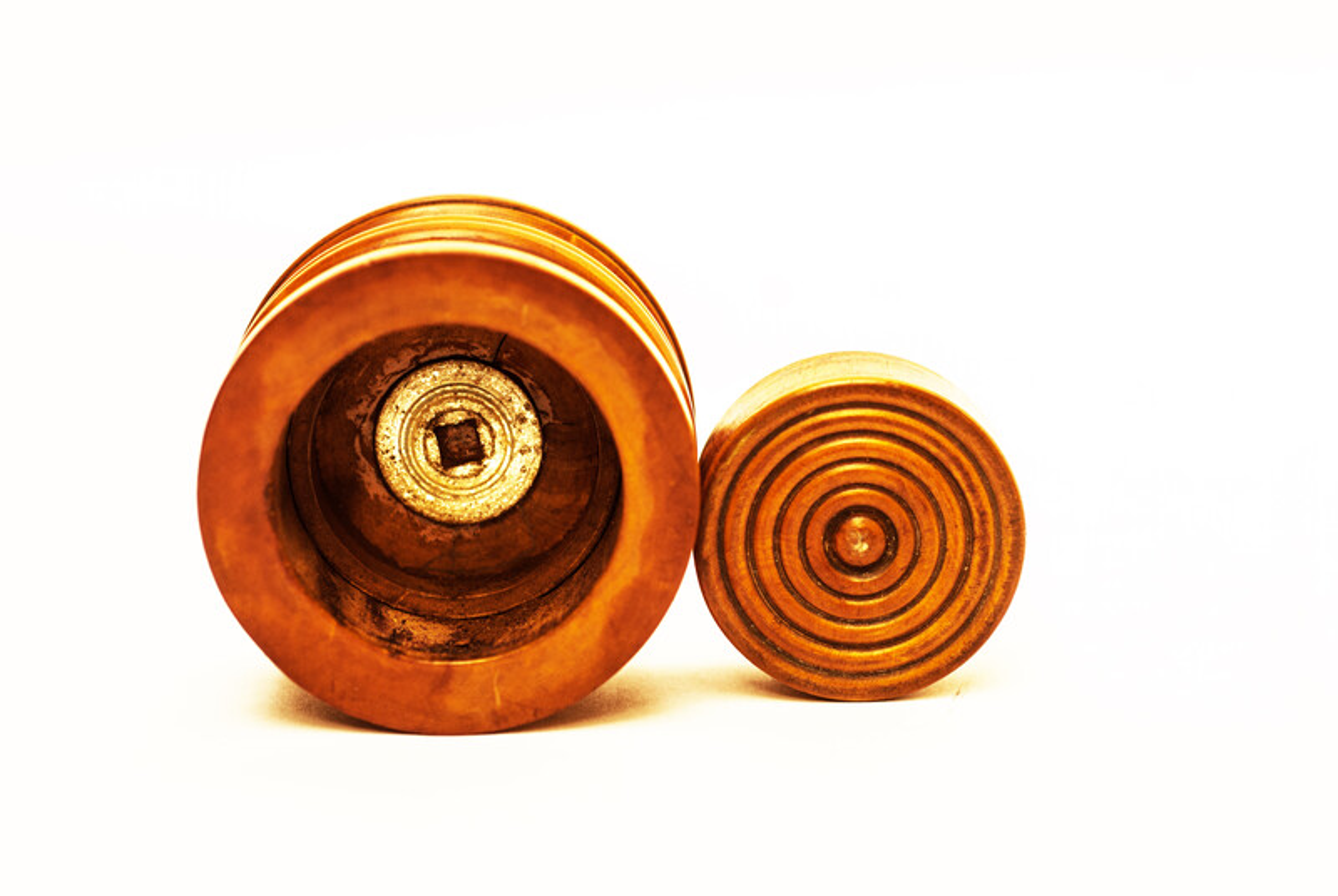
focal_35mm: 90
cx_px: 669
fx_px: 3350
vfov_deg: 15.2
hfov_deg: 22.6
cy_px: 448
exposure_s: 1/60
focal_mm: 60
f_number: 4
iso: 100
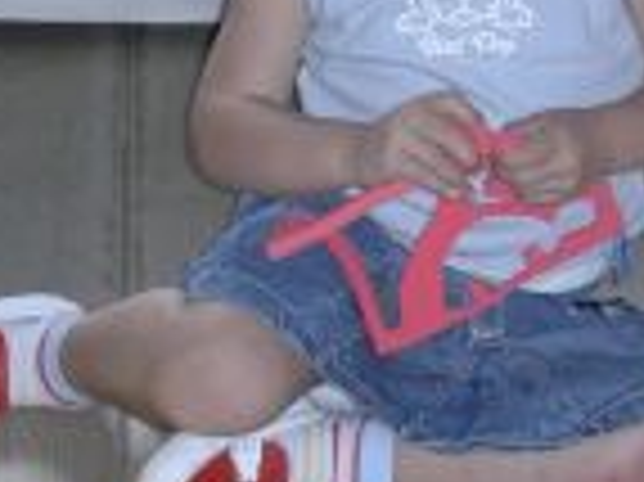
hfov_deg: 11.3
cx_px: 495
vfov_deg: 8.5
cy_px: 59
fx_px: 3234
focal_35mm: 174
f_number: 3.5
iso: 70
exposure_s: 1/64
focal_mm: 9.6
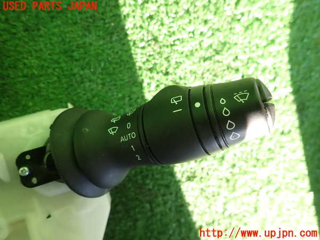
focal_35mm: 25
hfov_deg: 69.4
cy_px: 120
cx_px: 160
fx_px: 231
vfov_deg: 54.9
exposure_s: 1/100
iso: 100
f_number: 2
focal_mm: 4.5
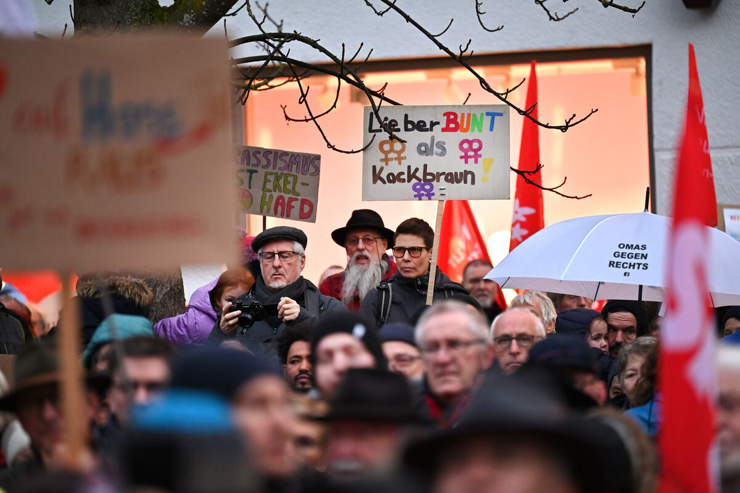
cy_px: 246
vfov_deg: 6.9
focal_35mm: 200
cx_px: 370
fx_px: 4109
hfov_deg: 10.3
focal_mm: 200
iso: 1250
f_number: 2.8
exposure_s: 1/320
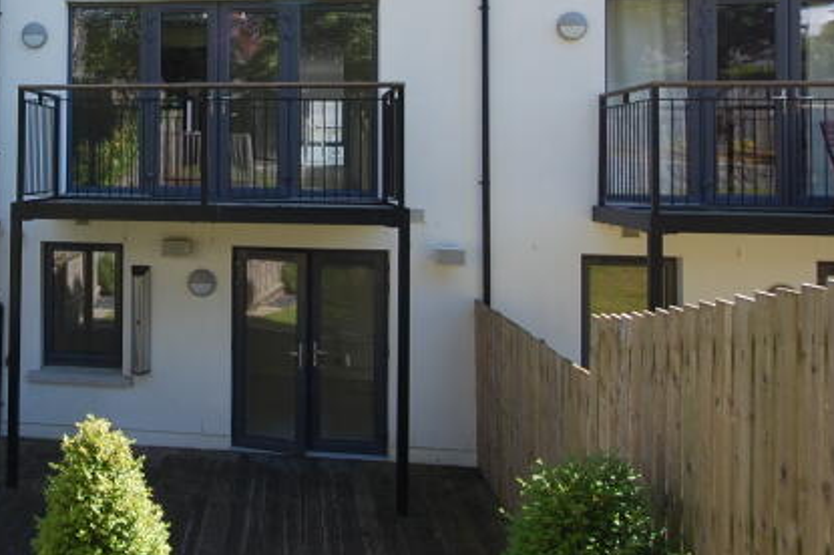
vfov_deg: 34.9
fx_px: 856
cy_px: 118
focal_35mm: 37
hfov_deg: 48.2
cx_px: 137
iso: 200
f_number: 6.3
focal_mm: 10
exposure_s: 1/160
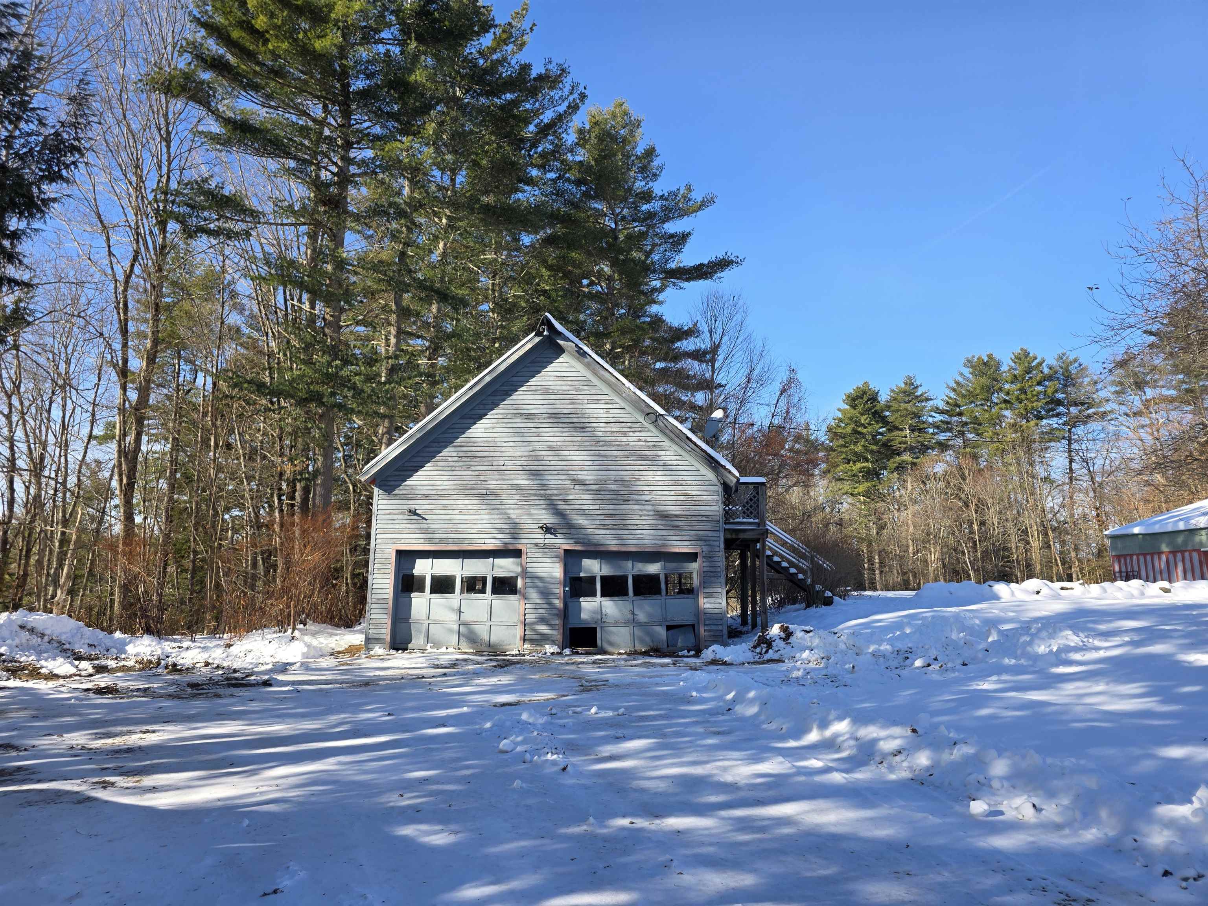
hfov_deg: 73.9
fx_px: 803
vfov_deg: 58.9
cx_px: 604
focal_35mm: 23
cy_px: 453
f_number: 1.7
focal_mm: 6.3
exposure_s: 1/2228
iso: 80
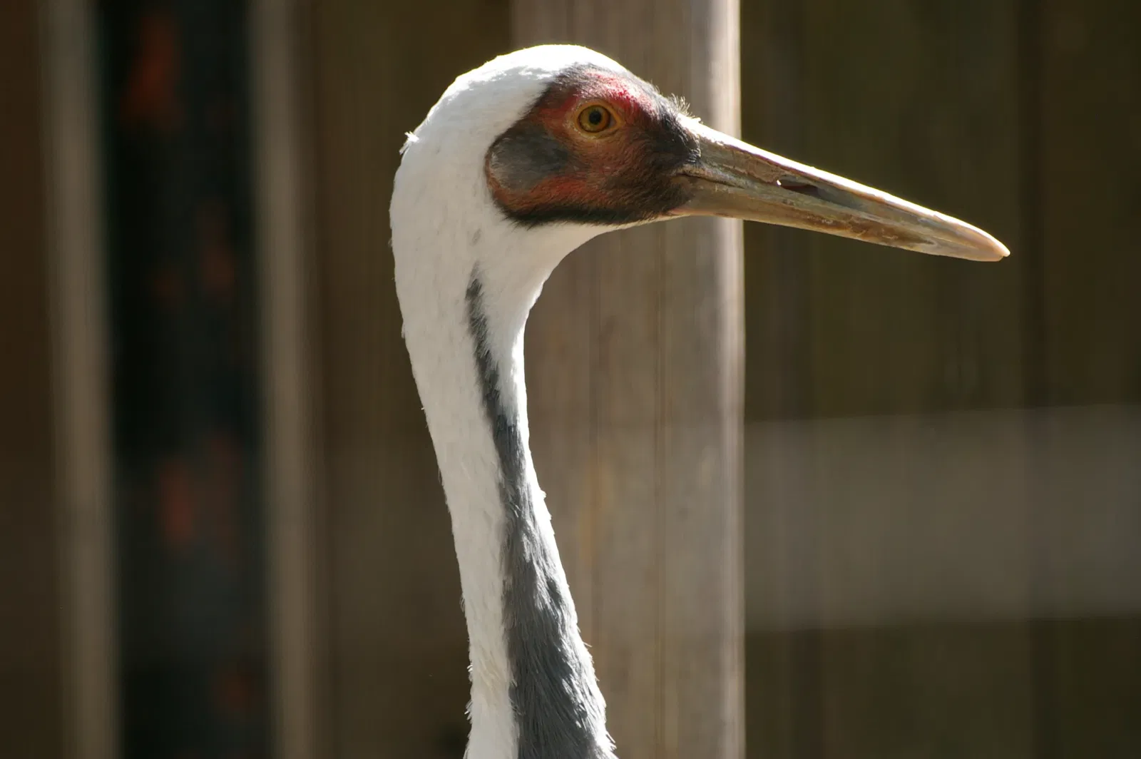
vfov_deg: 3.8
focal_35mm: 360
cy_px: 380
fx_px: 11400
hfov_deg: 5.7
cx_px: 570
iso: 400
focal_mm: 240
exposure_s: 1/125
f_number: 6.3
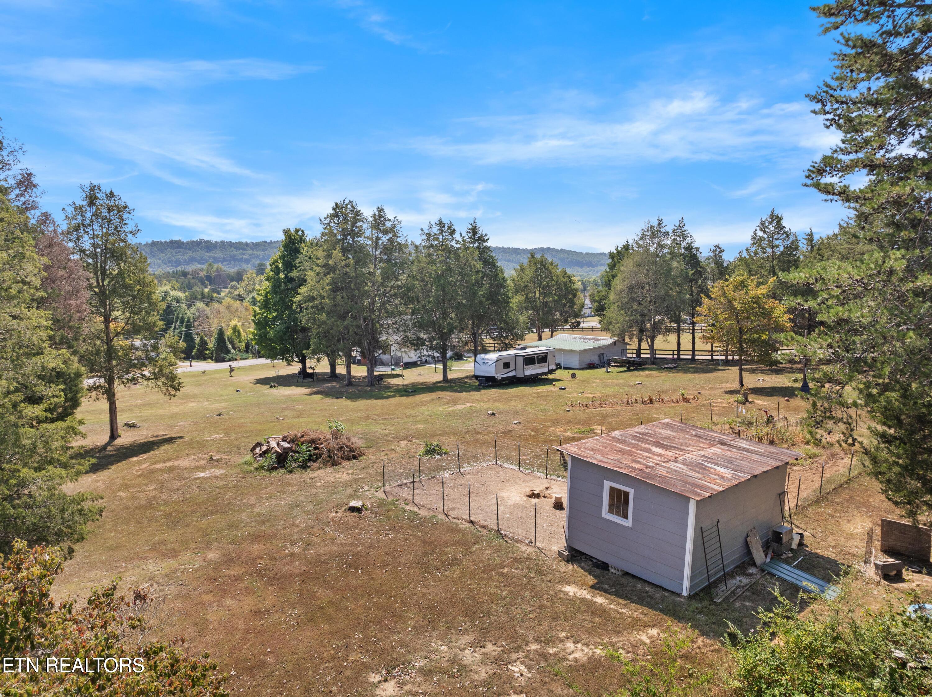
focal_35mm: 24
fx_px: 646
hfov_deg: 71.6
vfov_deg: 56.8
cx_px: 466
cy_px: 348
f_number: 2.8
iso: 210
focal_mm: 12.29
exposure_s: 1/80
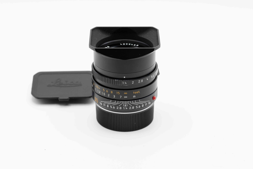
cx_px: 126
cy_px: 85
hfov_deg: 22.4
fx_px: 639
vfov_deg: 15.0
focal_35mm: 91
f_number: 11
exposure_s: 1/250
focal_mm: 90
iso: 3200
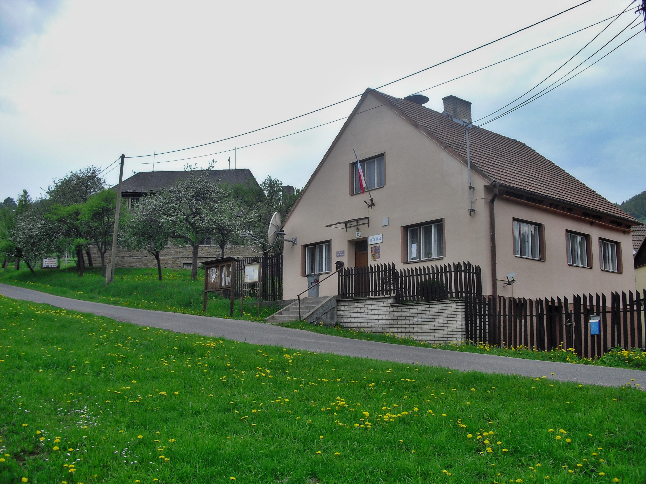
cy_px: 242
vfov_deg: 39.7
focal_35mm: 36
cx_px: 323
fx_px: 672
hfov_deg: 51.4
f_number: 7.8
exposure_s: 1/100
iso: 100
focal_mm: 6.3
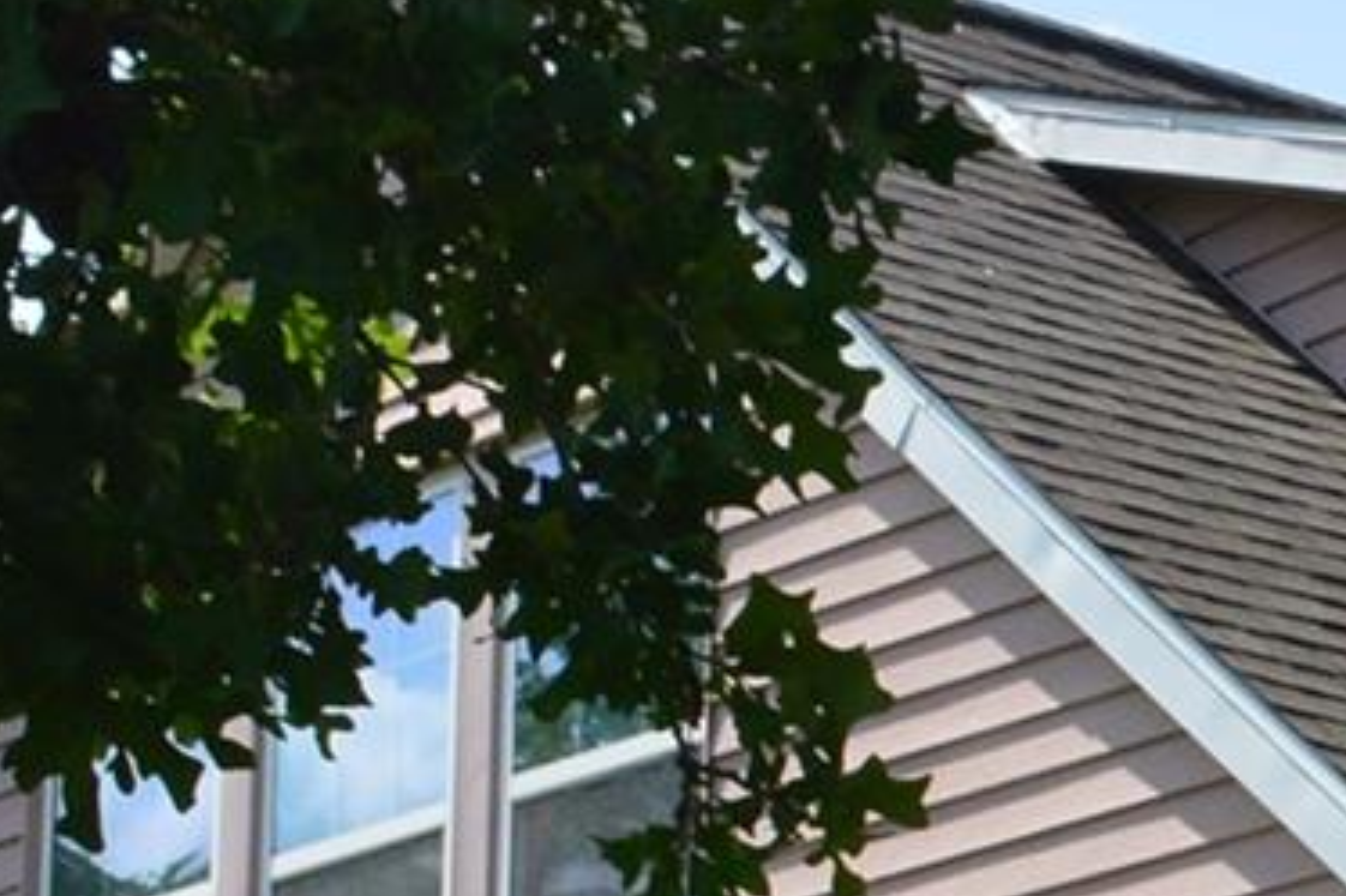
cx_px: 2451
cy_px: 1905
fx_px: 7362
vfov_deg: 6.7
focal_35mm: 197
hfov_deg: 9.9
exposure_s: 1/400
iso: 400
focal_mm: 24
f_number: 11
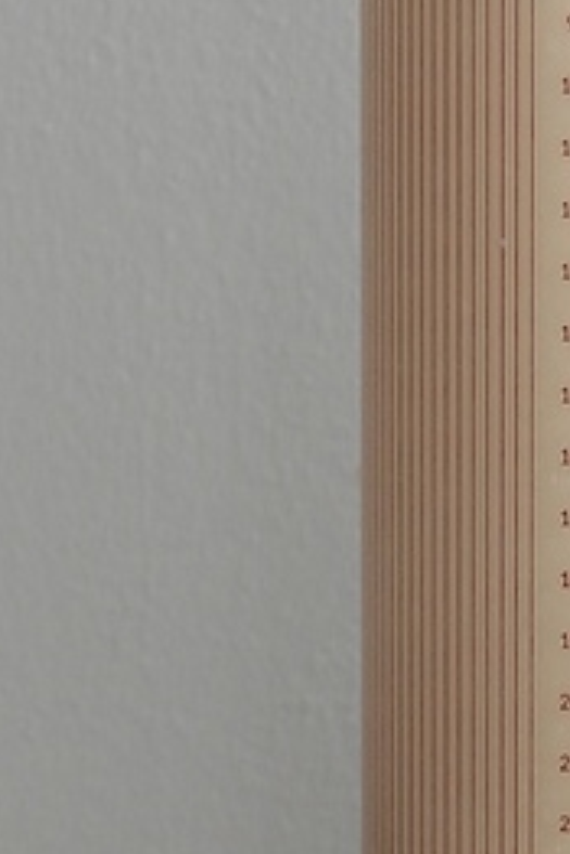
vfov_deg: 18.3
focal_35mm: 109
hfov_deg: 12.5
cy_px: 31
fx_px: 2585
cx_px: 554
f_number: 3.5
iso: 400
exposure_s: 1/40
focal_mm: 22
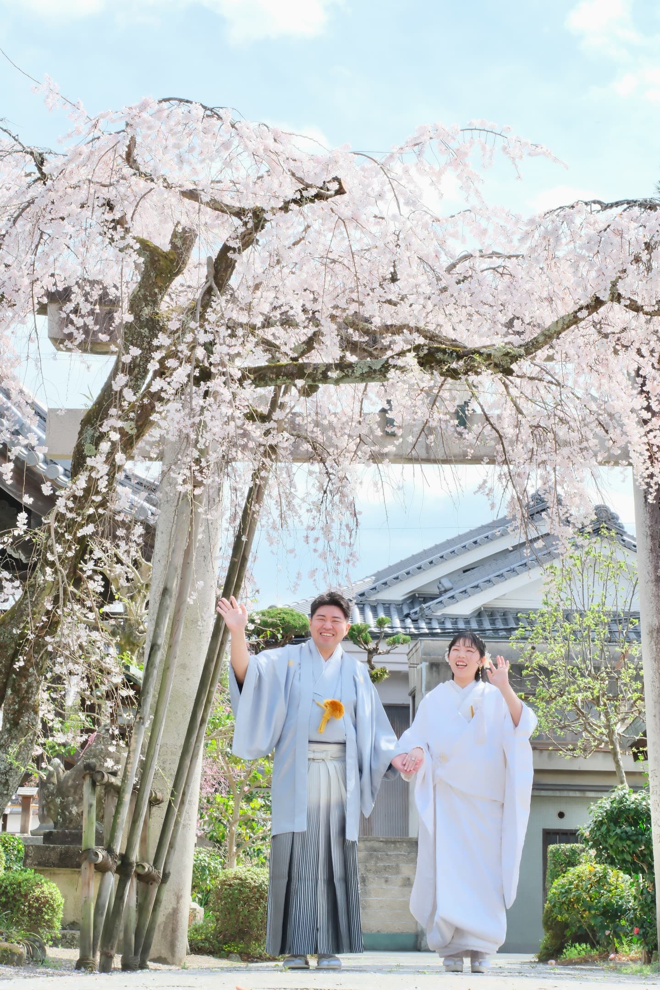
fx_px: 1815
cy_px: 495
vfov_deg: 30.5
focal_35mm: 66
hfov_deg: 20.6
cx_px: 330
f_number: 13
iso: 800
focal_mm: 44
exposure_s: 1/125
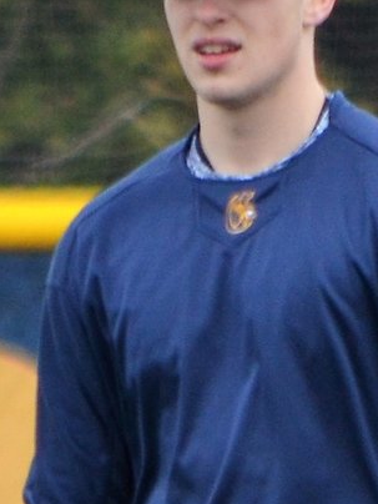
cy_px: 711
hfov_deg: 0.6
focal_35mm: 2673
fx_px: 38918
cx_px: 301
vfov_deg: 0.7
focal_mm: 300
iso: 400
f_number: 5.6
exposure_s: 1/1250
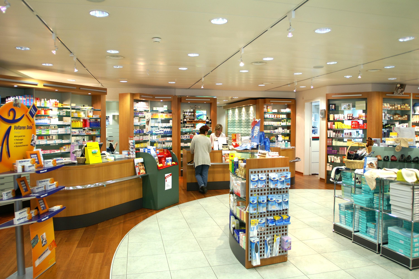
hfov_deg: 70.5
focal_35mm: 26
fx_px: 297
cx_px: 210
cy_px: 140
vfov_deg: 50.3
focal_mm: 17
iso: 125
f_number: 2.8
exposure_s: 1/30
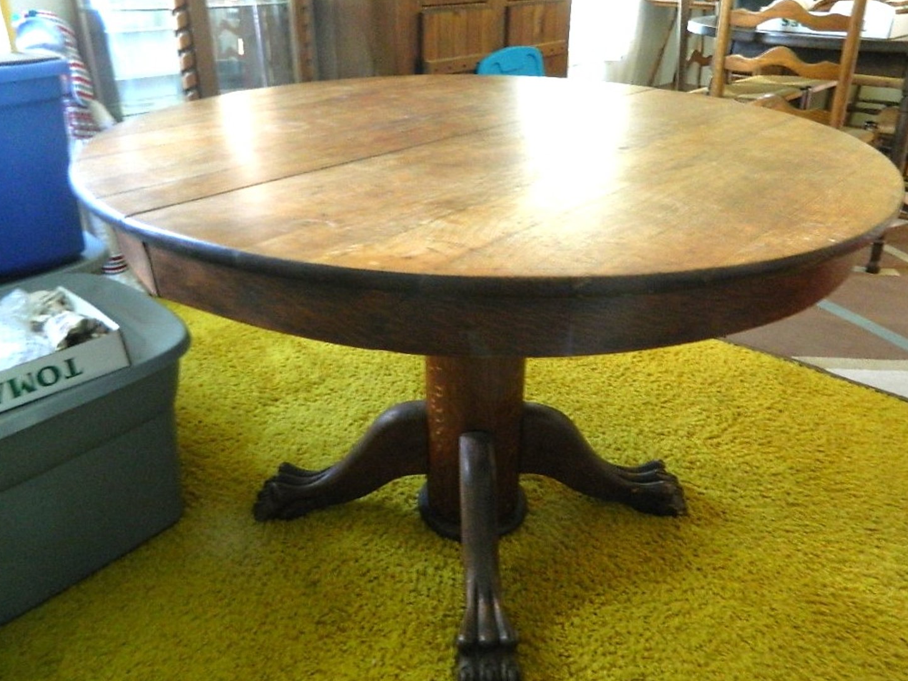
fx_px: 682
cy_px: 341
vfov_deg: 53.1
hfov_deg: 67.3
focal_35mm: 26
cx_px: 458
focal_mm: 4.5
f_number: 3.1
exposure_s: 1/4
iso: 400
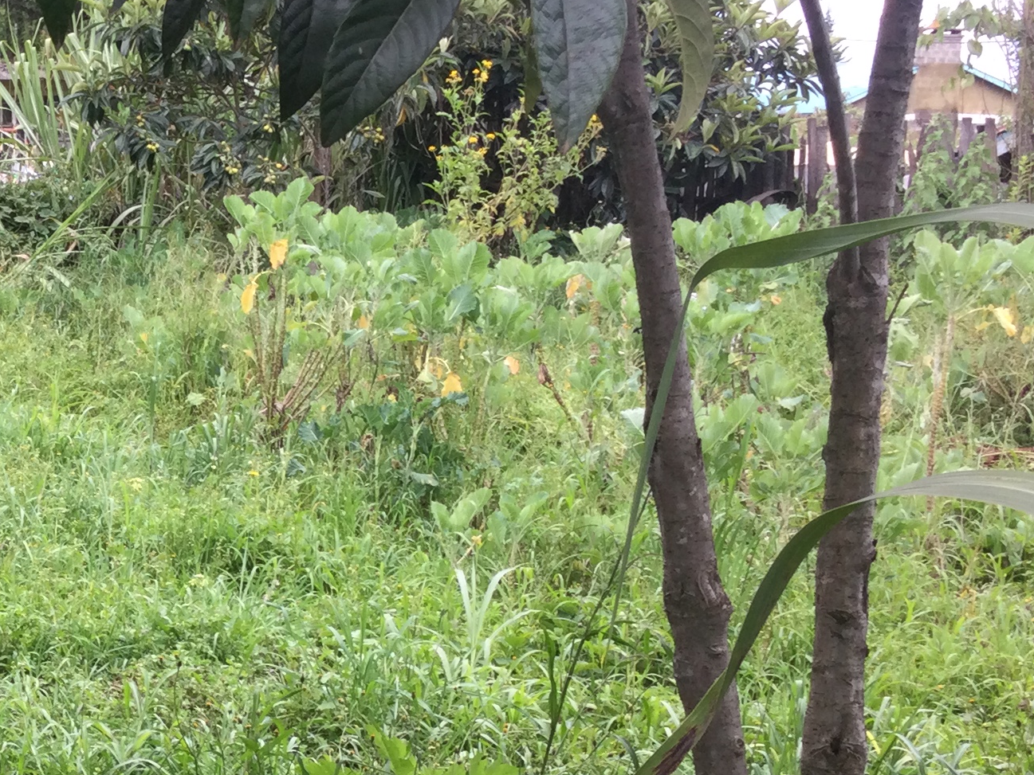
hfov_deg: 23.8
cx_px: -28
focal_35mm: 78
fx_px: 2330
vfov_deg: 18.8
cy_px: 543
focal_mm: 3.3
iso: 25
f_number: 2.4
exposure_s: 1/145
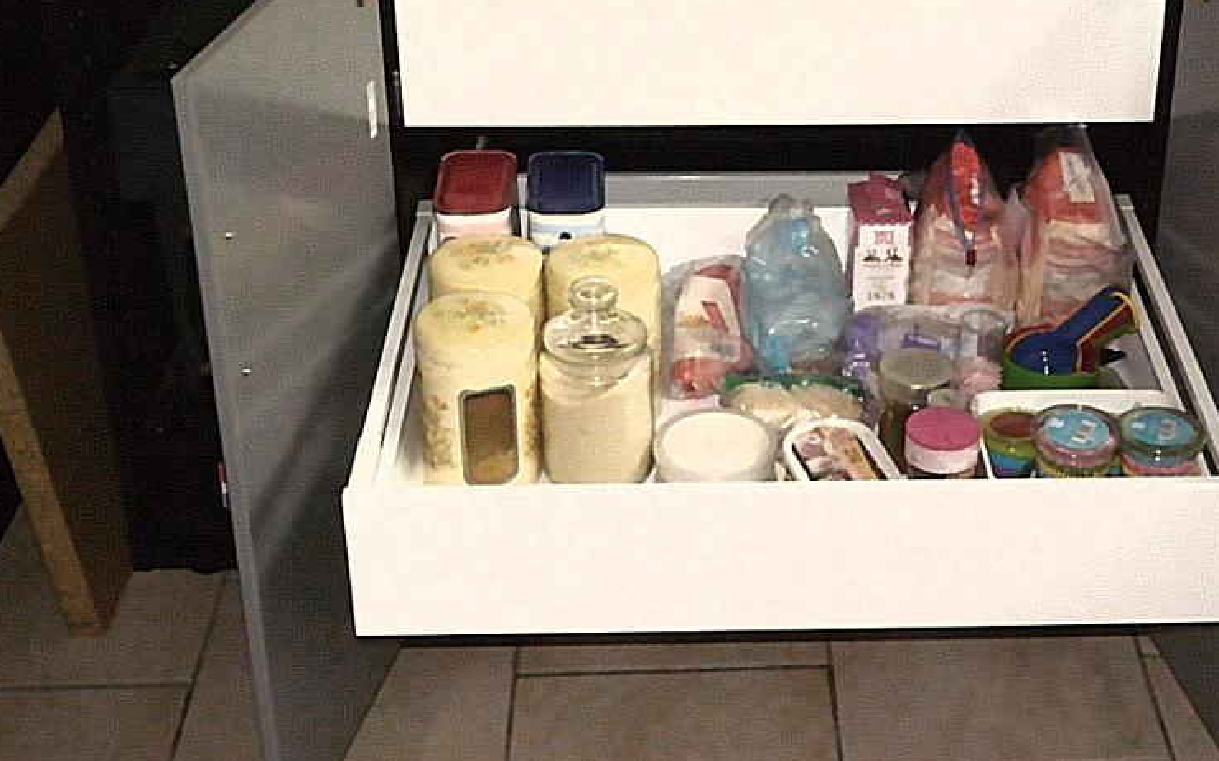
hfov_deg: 32.7
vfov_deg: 20.8
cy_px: 226
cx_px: 812
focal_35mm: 62
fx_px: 2059
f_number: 6.3
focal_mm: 16.9
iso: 400
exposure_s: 1/60
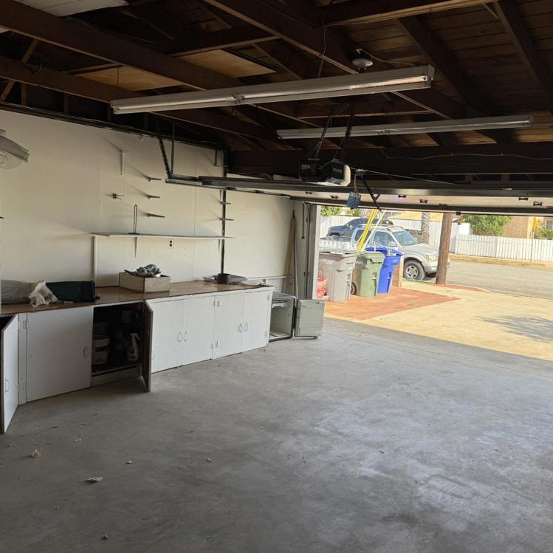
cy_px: 275
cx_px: 362
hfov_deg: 54.7
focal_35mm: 29
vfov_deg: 55.6
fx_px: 524
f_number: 1.78
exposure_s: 1/517
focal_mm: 6.76
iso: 80
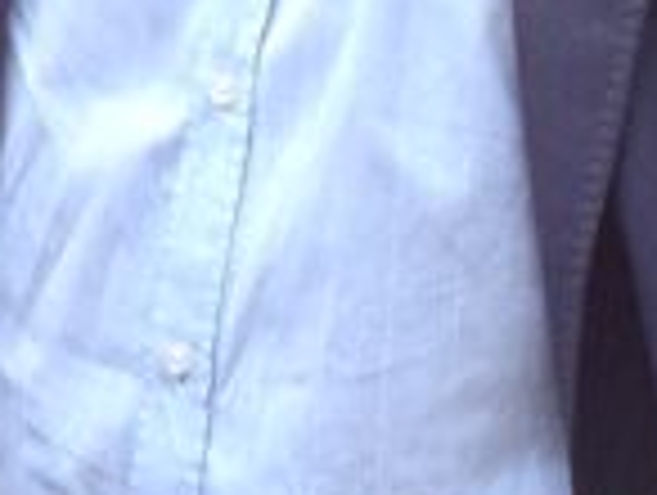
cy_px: -97
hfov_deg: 7.9
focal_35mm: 245
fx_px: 4658
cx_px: -292
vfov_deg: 6.1
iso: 50
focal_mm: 4.28
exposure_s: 1/192
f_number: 2.4
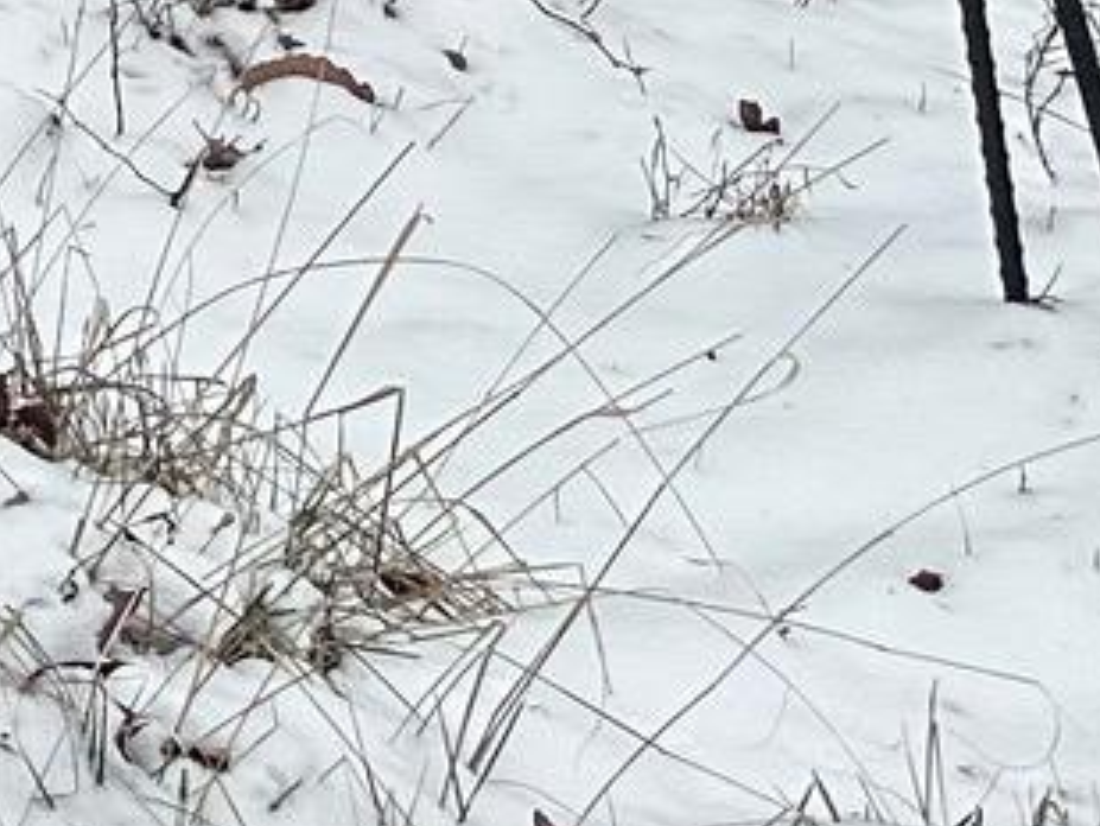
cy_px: -1741
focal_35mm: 159
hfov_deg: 10.4
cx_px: -1666
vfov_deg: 7.9
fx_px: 5055
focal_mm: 6.86
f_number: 1.78
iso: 80
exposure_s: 1/437
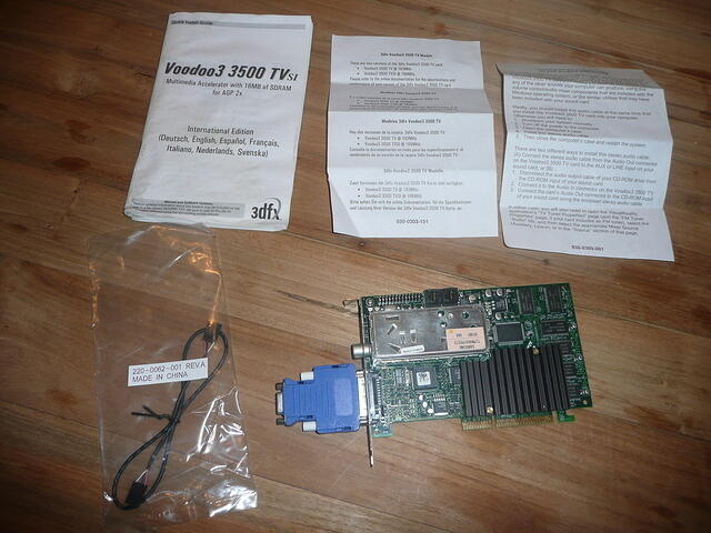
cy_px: 266
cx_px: 356
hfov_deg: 63.4
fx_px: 575
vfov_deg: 49.7
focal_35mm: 28
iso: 100
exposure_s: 1/30
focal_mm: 4.6
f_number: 3.3
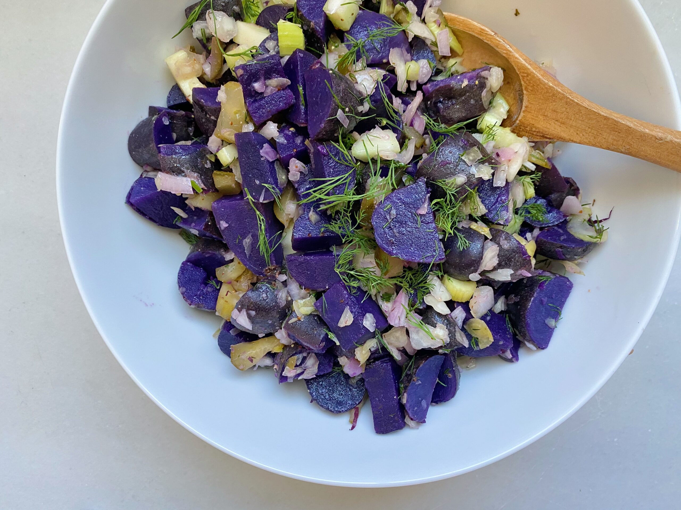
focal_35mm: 26
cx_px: 340
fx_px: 511
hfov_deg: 67.3
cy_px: 255
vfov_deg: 53.1
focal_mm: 4.25
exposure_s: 1/60
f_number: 1.8
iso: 125
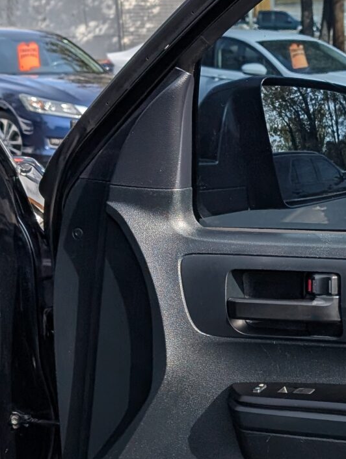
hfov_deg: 16.4
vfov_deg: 22.4
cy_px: 287
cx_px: 408
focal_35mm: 87
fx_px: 1156
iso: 20
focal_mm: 6.9
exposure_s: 1/670
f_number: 1.68
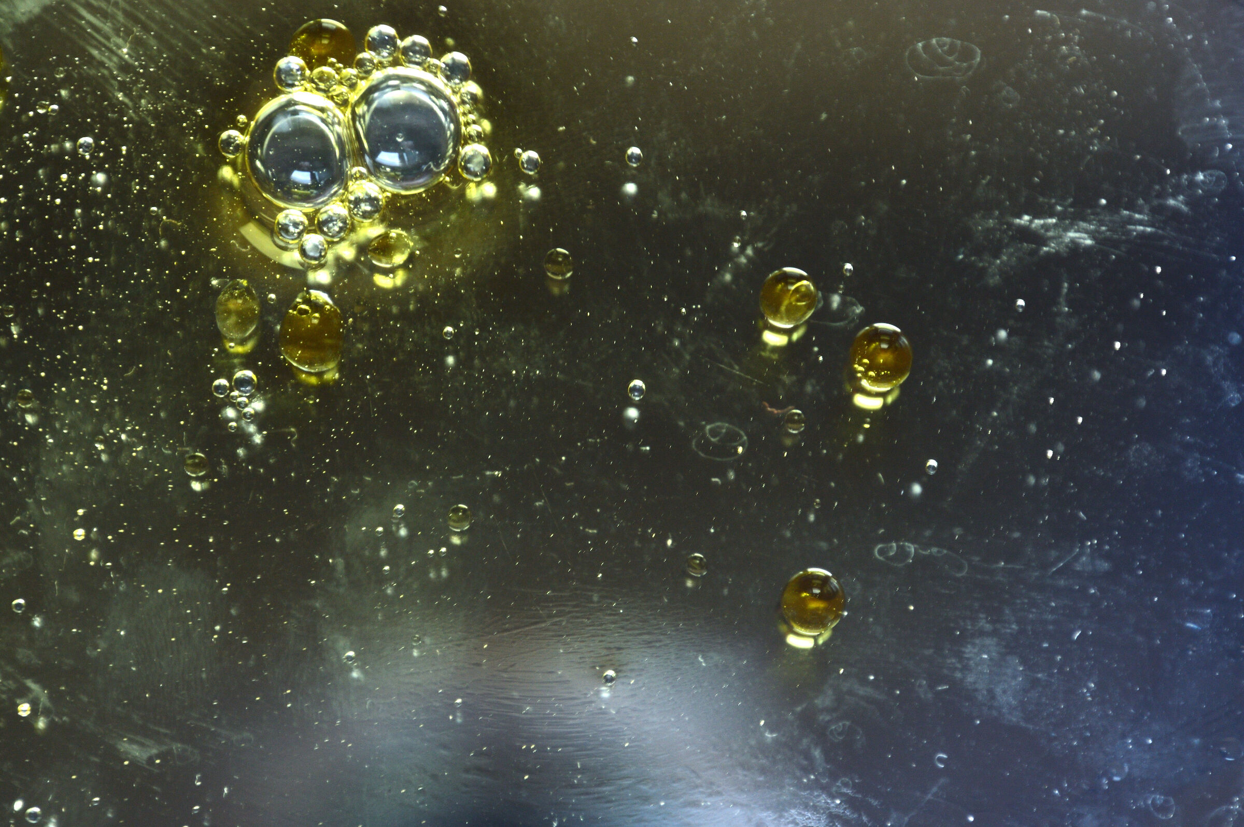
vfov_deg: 3.0
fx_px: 15537
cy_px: 414
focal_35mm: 450
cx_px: 622
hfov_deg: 4.6
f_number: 9
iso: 400
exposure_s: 1/5
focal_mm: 300
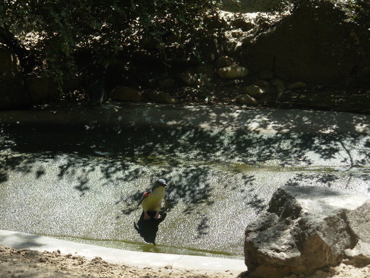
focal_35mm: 131
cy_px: 129
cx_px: 185
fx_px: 1400
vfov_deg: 11.3
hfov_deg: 15.1
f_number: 4.3
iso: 50
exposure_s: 1/352
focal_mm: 20.2
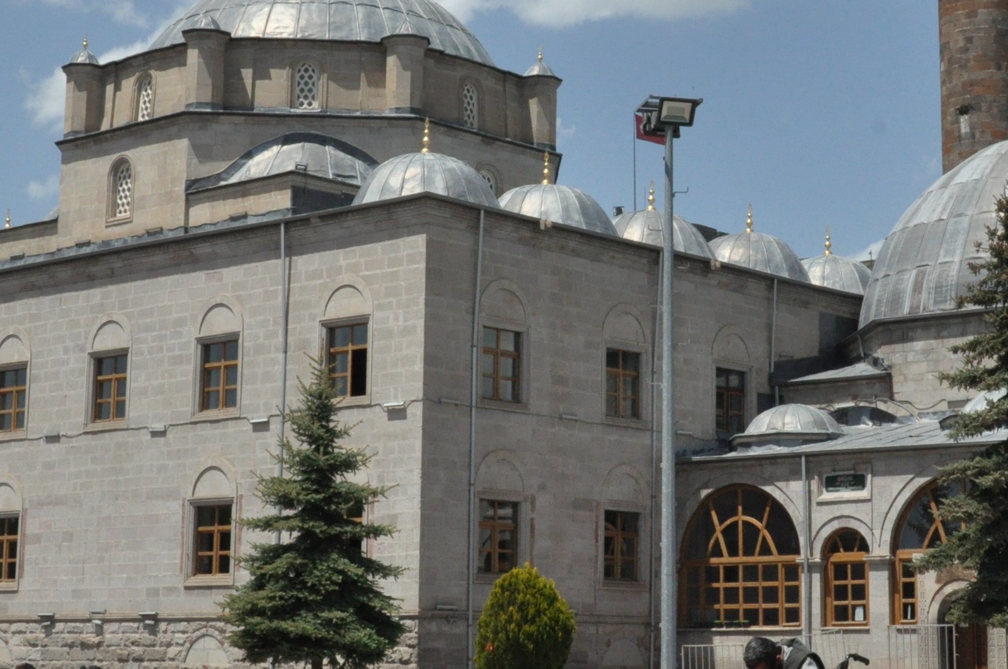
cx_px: 615
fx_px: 2153
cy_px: 255
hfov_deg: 26.3
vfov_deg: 17.6
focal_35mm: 77
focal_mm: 26
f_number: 16
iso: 1250
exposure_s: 1/1000
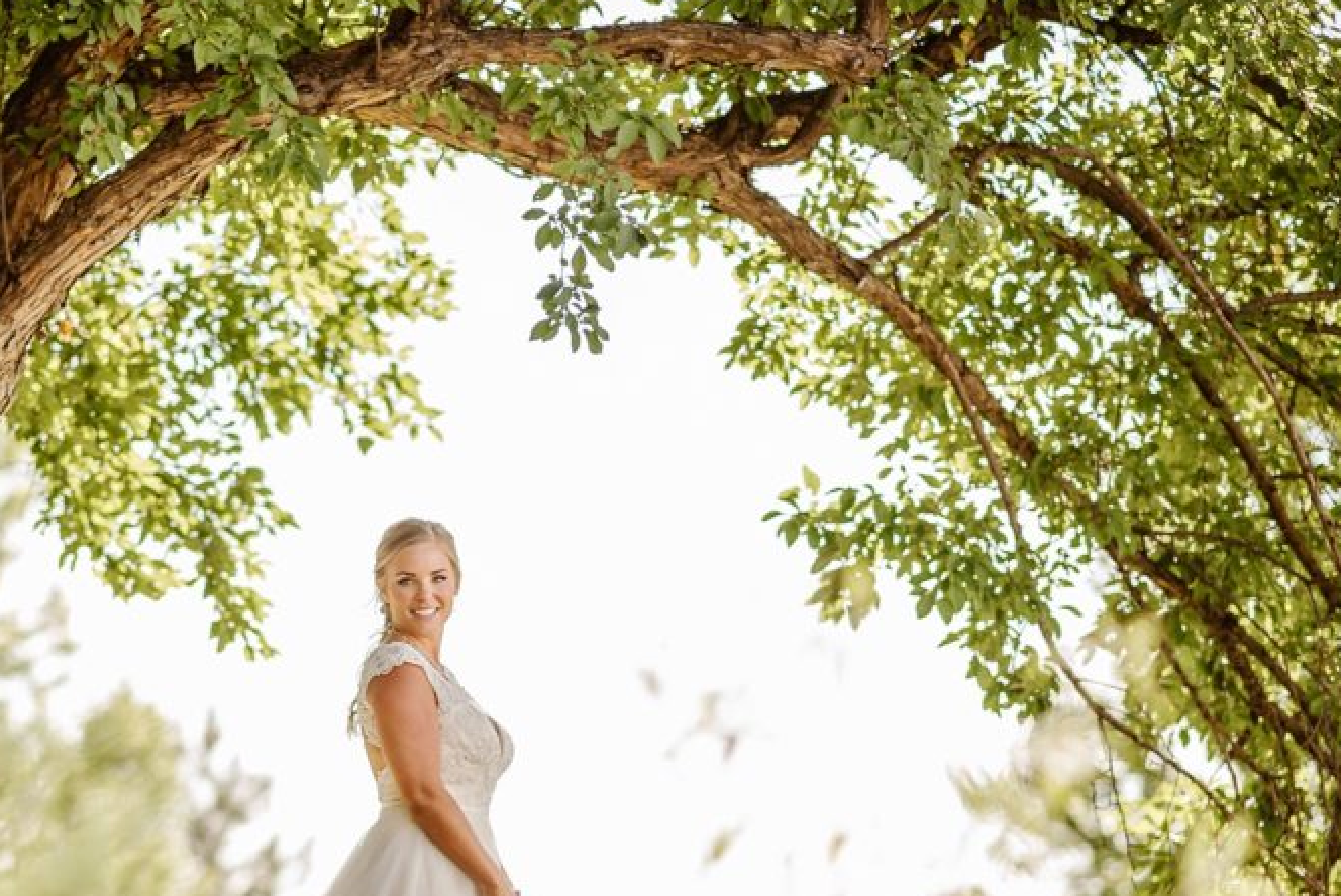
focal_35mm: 131
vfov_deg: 10.5
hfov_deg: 15.6
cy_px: 664
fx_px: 4884
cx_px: 497
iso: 250
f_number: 1.8
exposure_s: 1/2500
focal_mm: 85
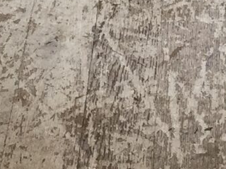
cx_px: 193
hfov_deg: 9.1
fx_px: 1422
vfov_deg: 6.2
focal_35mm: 218
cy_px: -347
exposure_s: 1/60
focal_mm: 4.15
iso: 32
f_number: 2.2
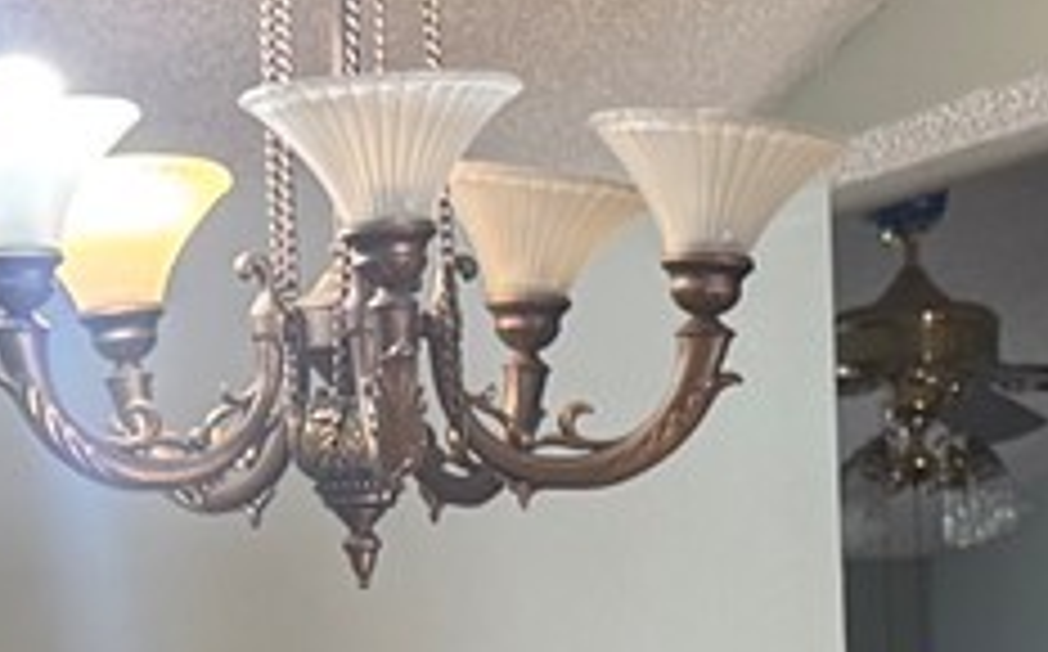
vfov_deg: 7.3
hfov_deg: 12.0
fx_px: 4992
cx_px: 445
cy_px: 1093
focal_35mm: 175
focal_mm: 6.76
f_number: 1.78
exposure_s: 1/60
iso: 125
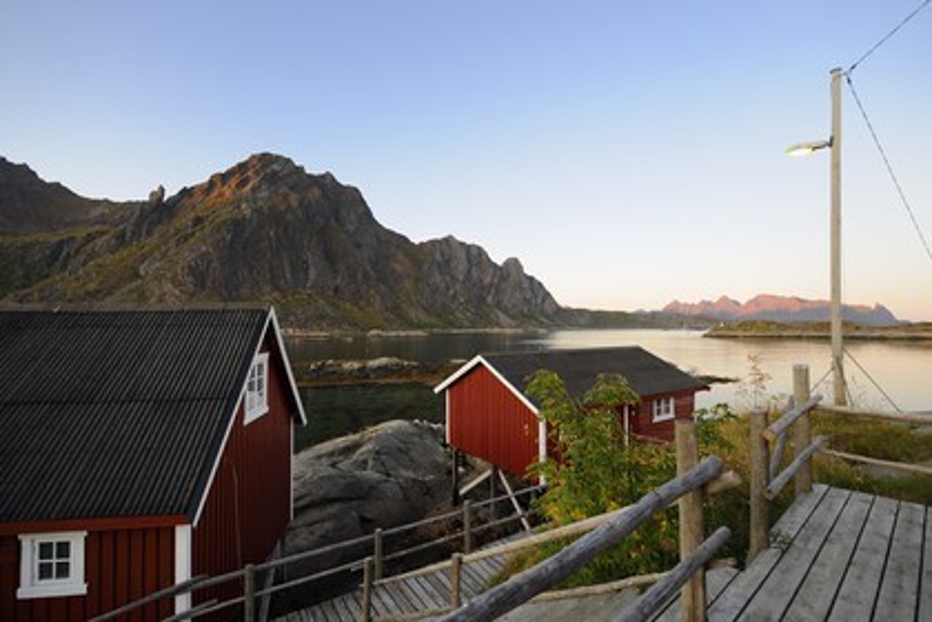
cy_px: 311
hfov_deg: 104.3
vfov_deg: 81.2
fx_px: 362
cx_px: 466
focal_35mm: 14
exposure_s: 1/80
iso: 200
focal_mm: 14
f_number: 4.5
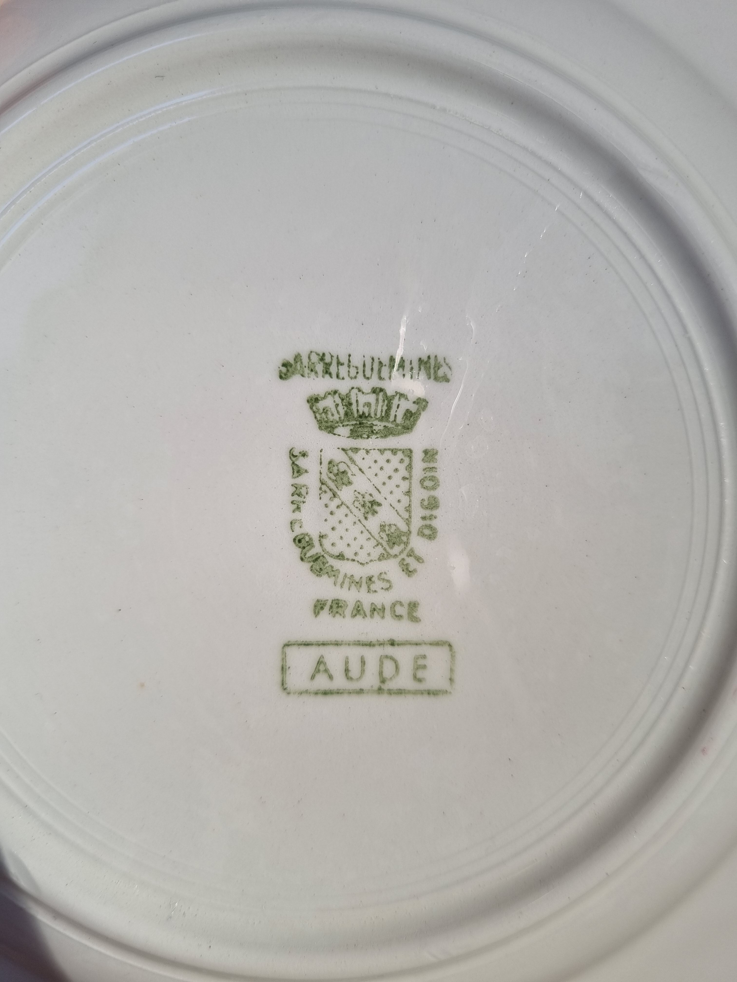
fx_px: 738
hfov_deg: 53.1
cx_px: 368
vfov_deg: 67.3
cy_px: 491
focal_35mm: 26
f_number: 1.8
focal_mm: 5.4
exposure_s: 1/186
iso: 50
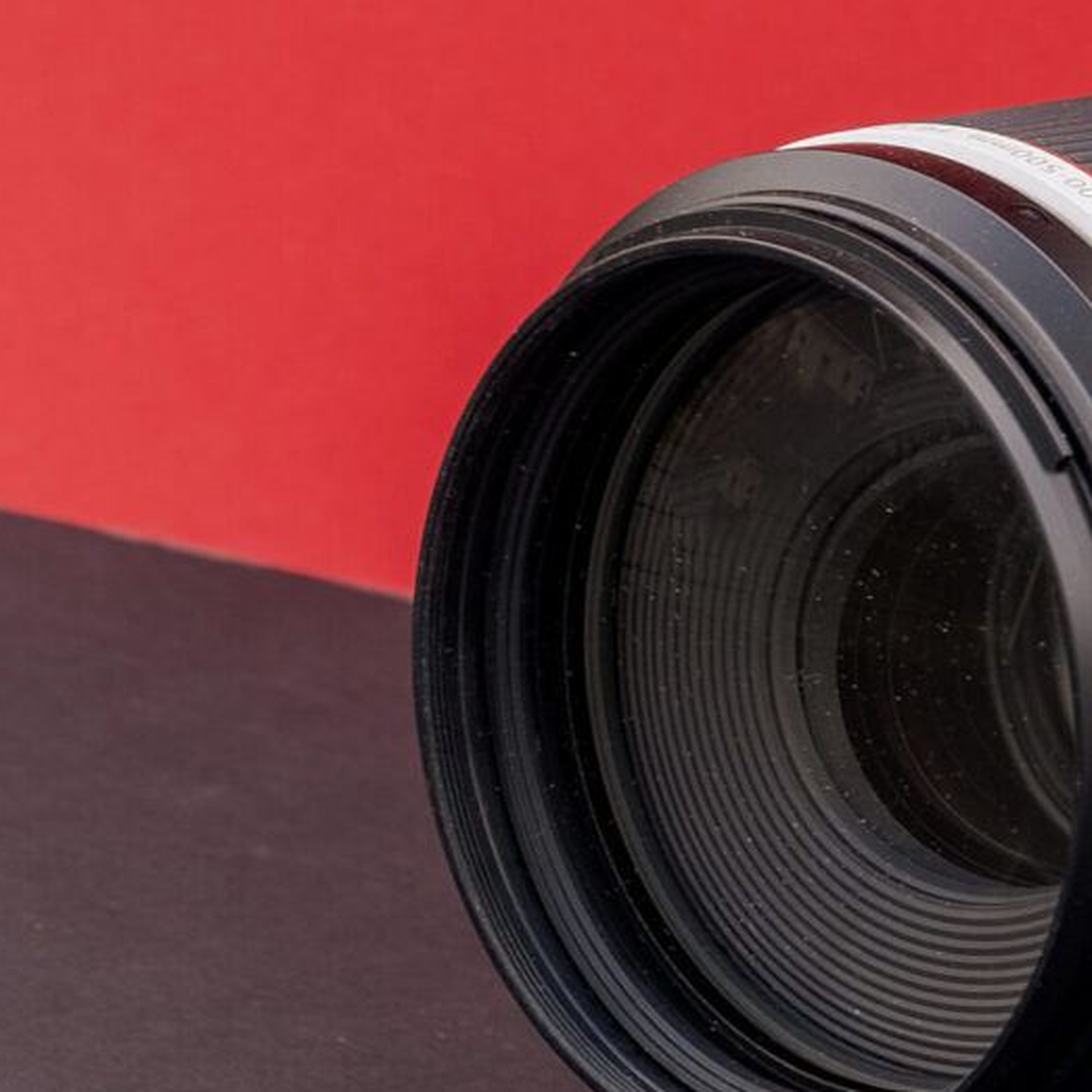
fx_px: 13384
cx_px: 1797
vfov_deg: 4.7
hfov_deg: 4.6
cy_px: 600
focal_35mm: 375
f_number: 10
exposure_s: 1/50
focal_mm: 80
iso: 200
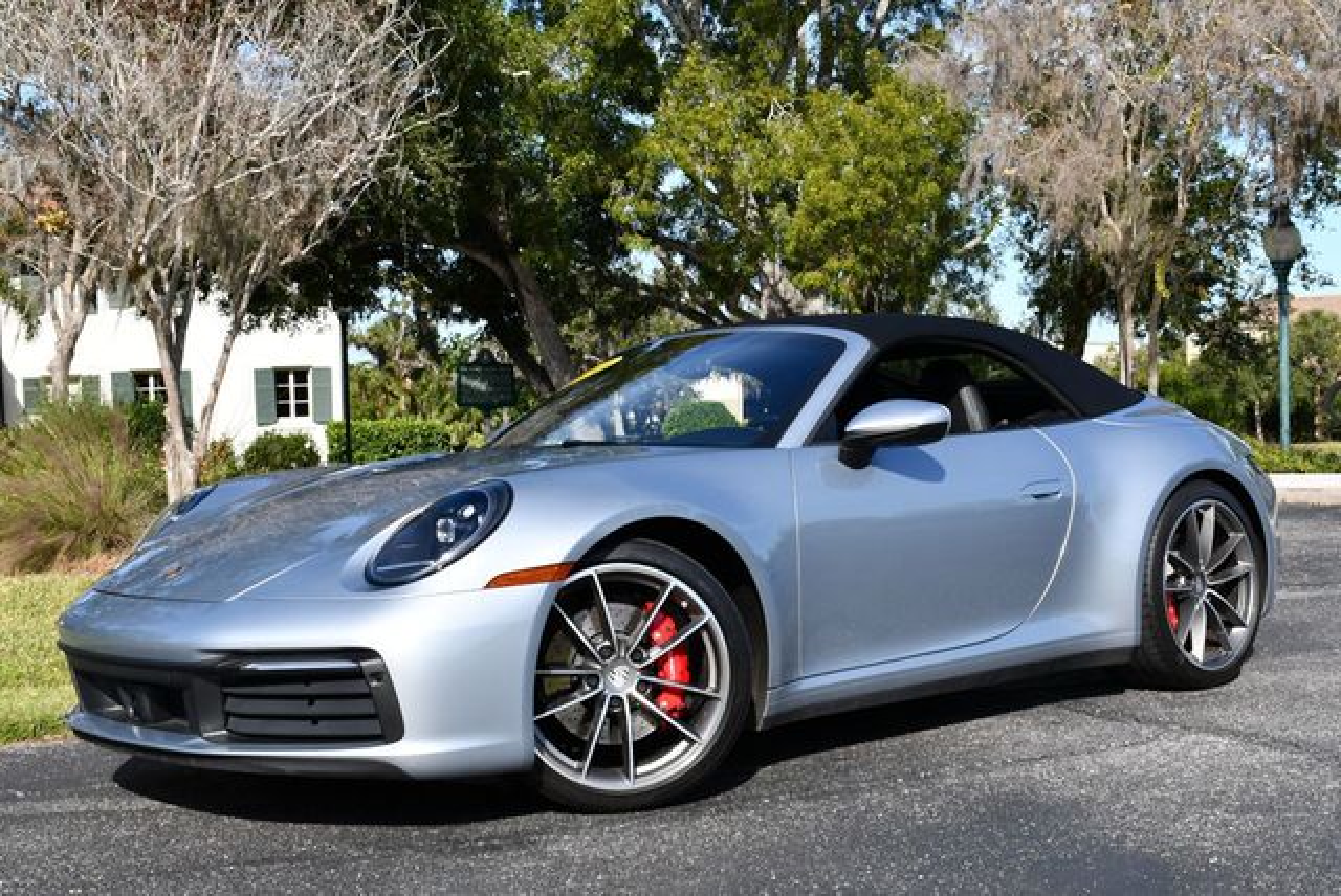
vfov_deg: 28.1
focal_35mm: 48
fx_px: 1790
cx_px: 670
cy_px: 448
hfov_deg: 41.1
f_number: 8
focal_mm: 24
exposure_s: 1/250
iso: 110
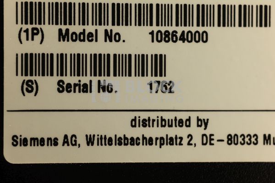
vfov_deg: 26.9
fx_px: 382
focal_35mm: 50
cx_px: 138
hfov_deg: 39.6
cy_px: 92
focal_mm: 50
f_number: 8
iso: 1600
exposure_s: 1/160
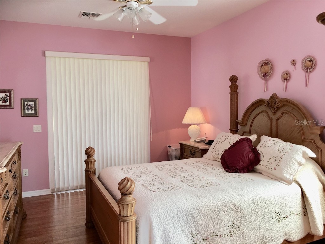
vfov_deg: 48.2
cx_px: 162
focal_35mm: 29
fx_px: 272
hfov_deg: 61.7
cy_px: 122
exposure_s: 1/30
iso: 40
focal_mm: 4.15
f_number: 2.2
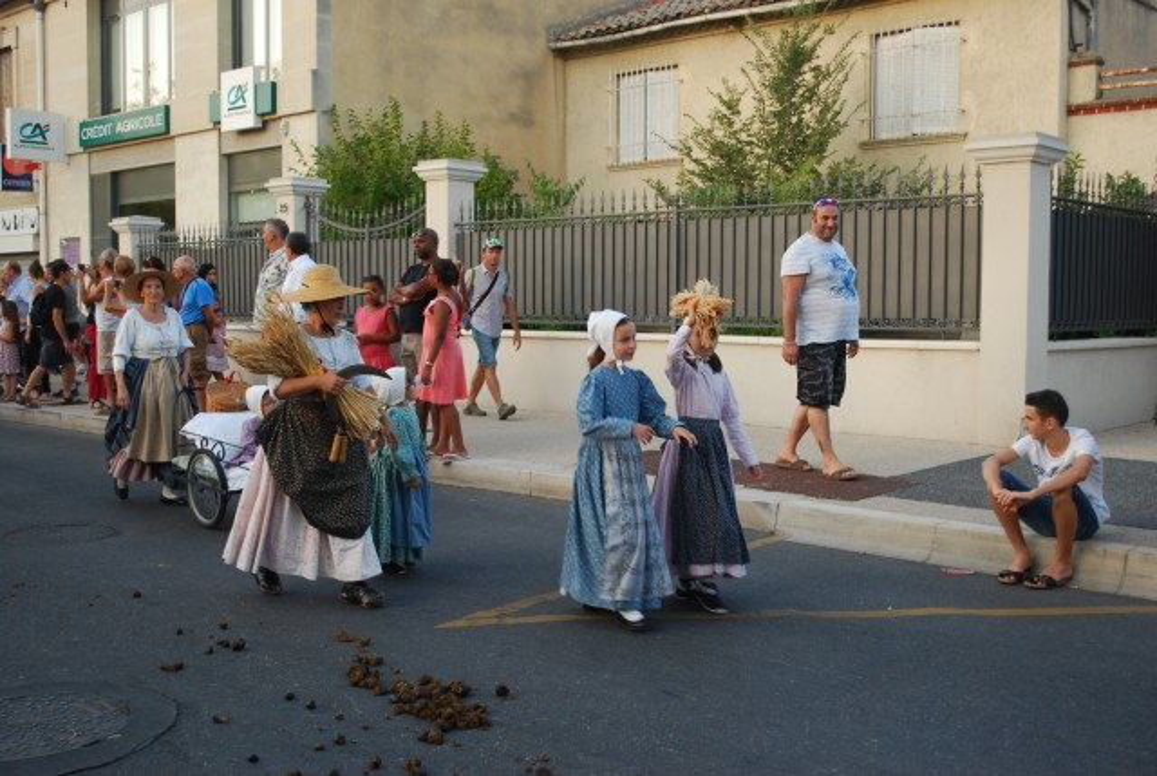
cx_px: 578
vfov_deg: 34.3
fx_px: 1255
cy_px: 388
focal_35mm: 39
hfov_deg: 49.5
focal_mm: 26
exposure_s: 1/80
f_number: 4.5
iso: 200
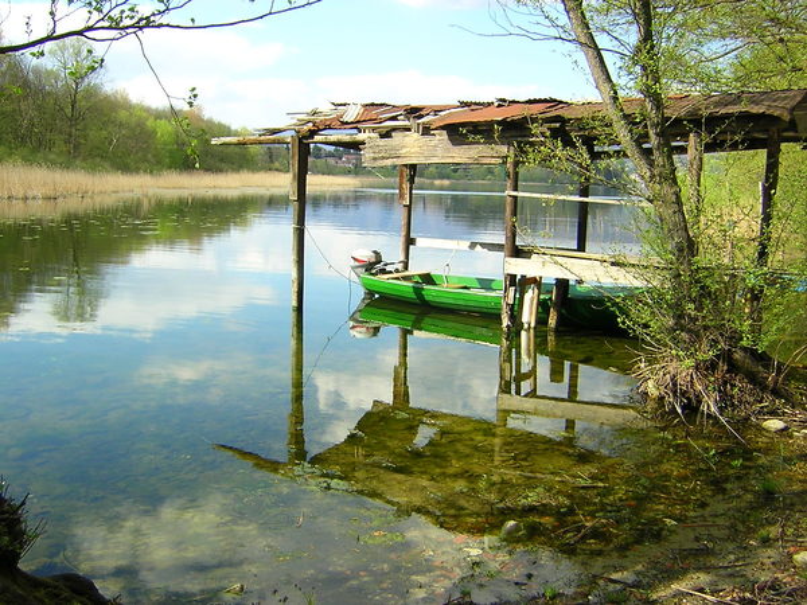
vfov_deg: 39.7
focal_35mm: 36
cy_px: 302
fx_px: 839
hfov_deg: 51.4
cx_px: 404
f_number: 5.2
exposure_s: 1/156
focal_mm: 4.7
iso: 100
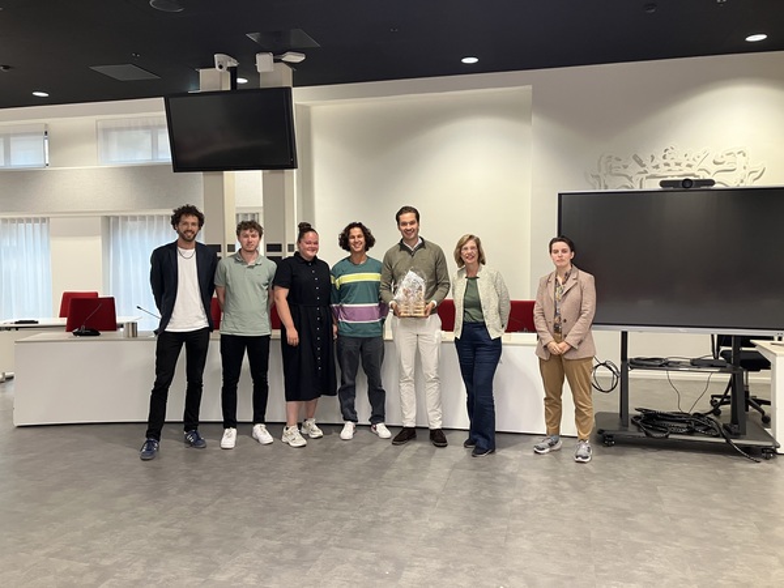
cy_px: 294
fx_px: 634
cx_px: 392
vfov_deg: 49.7
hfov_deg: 63.4
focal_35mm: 28
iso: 125
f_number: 1.8
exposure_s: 1/55
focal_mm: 3.99
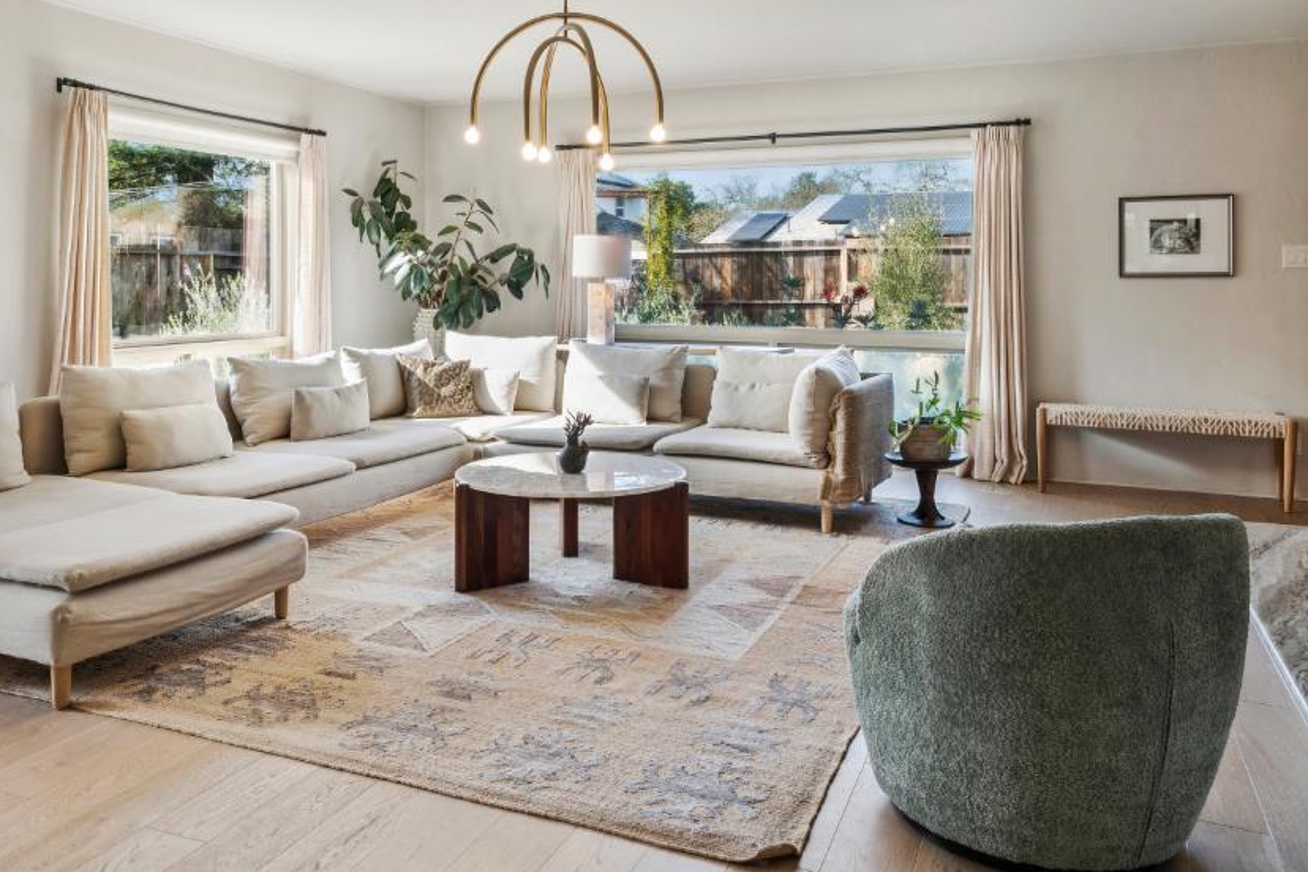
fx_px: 1054
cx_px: 611
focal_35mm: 29
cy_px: 273
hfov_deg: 63.6
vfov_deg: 44.1
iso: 320
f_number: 11
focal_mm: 16
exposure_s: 1/10
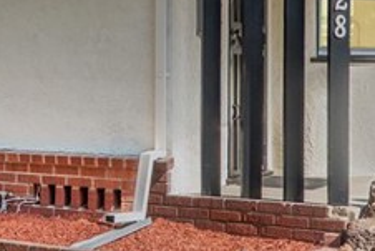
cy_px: -2
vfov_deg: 15.6
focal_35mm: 86
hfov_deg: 22.5
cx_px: -18
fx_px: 896
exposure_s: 1/500
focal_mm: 13
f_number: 9
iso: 400
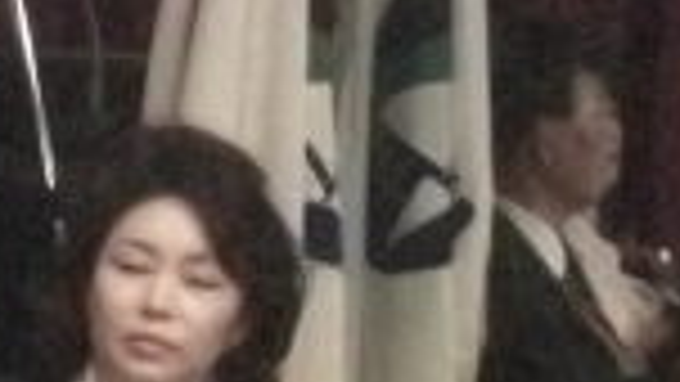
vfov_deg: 3.0
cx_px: -1220
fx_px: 7340
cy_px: 238
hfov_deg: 5.1
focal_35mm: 407
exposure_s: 1/50
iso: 640
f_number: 4
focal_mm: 11.8
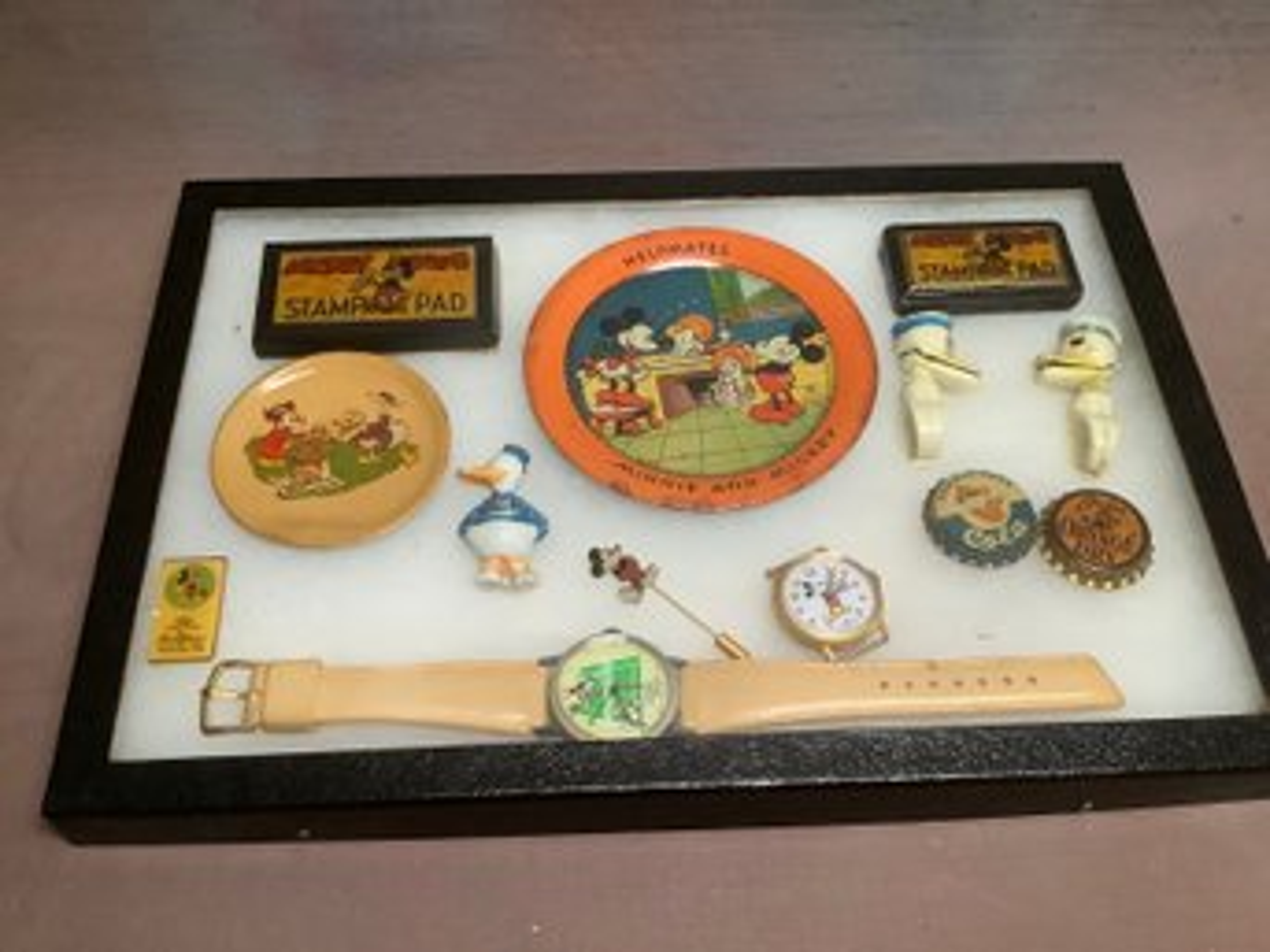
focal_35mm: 31
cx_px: 635
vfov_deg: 45.4
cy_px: 476
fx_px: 1137
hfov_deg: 58.4
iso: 250
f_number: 2.4
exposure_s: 1/33
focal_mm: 3.3
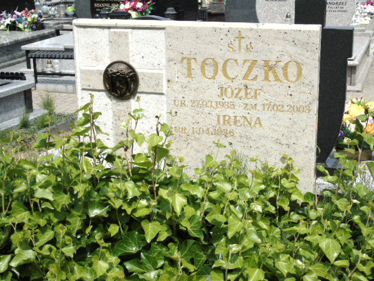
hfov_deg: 31.2
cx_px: 187
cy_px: 140
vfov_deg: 23.7
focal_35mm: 62
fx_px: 670
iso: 80
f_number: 4.5
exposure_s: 1/800
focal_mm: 11
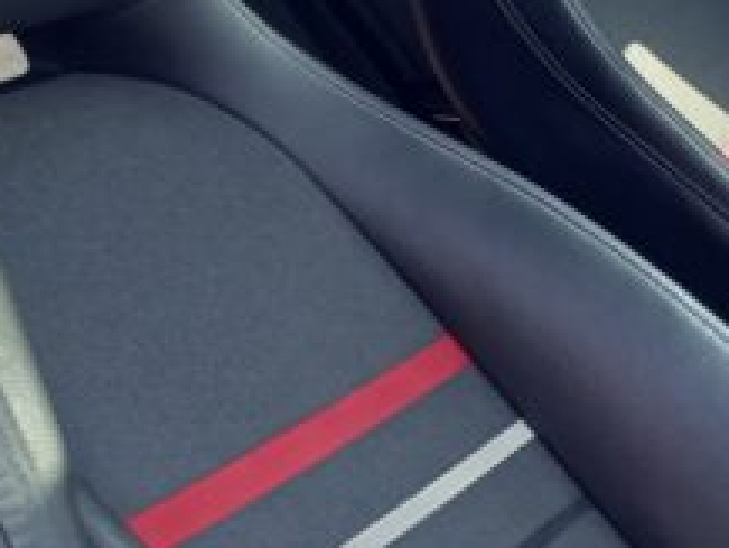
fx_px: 1939
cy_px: 383
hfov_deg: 17.3
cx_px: 1320
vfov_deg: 16.0
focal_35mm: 92
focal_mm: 4.6
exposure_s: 1/50
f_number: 2
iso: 32
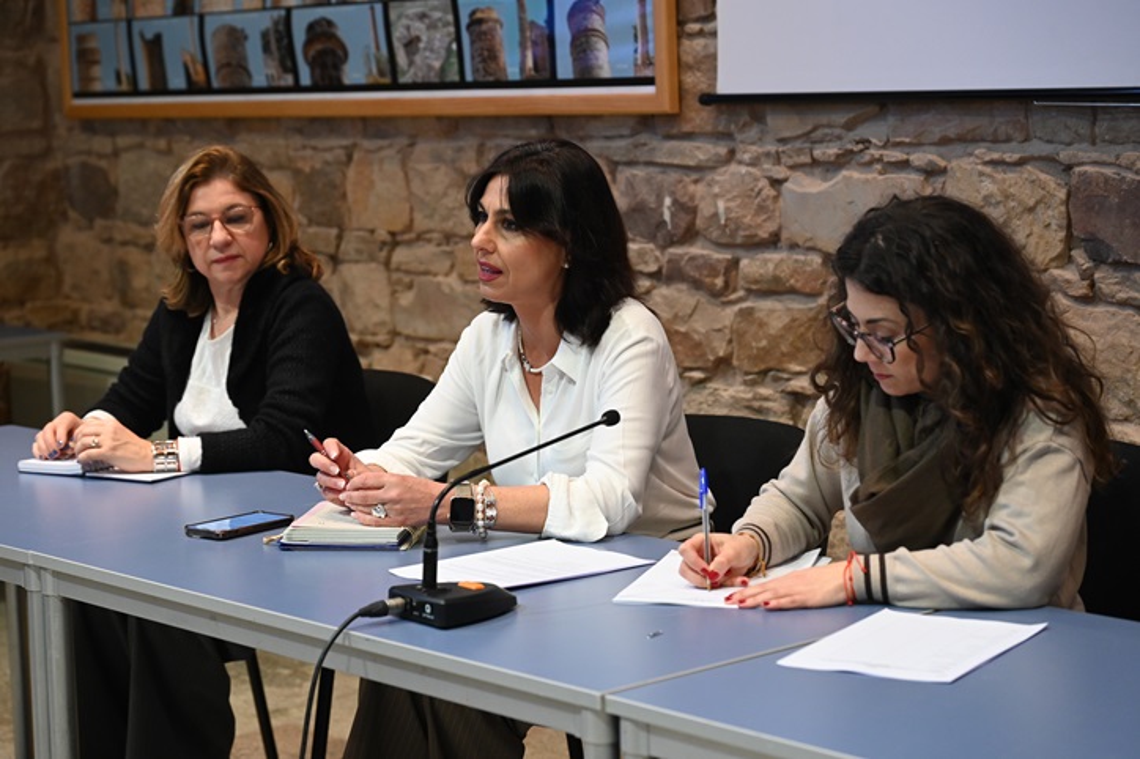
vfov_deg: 18.7
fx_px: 2311
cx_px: 570
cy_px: 380
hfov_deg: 27.7
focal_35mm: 73
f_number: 4
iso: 2500
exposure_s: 1/100
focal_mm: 73
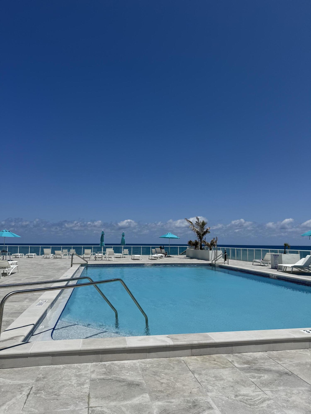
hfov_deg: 56.8
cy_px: 207
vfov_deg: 71.6
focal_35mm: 24
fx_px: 287
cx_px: 156
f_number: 1.78
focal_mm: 6.86
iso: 80
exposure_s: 1/12346
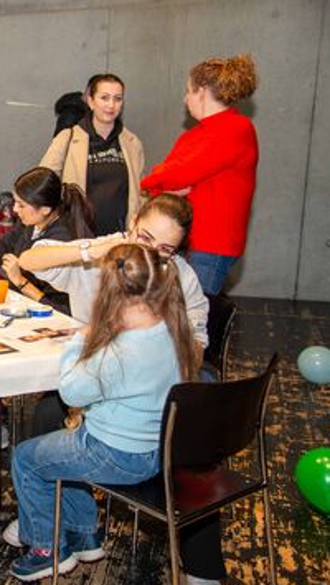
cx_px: -101
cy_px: 295
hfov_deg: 21.3
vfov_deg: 40.6
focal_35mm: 51
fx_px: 792
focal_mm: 32
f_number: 4
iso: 200
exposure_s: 1/60
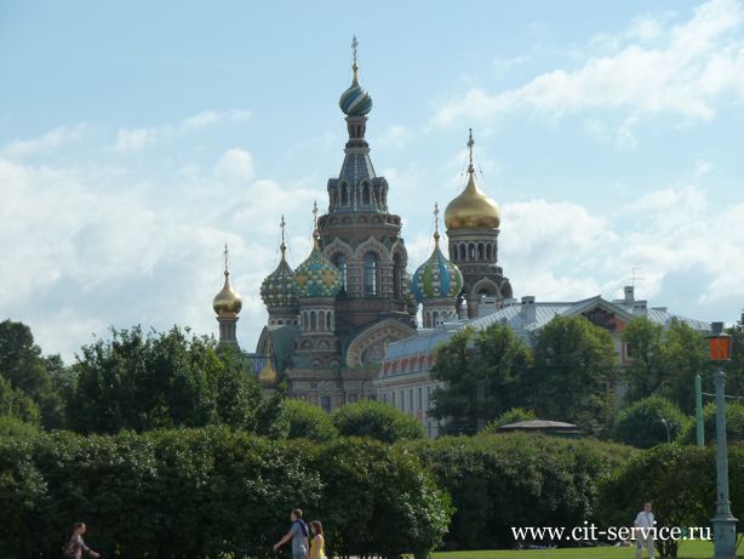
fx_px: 2752
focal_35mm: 128
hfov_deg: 15.4
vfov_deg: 11.6
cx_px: 372
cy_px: 280
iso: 125
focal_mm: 21
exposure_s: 1/640
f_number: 5.6
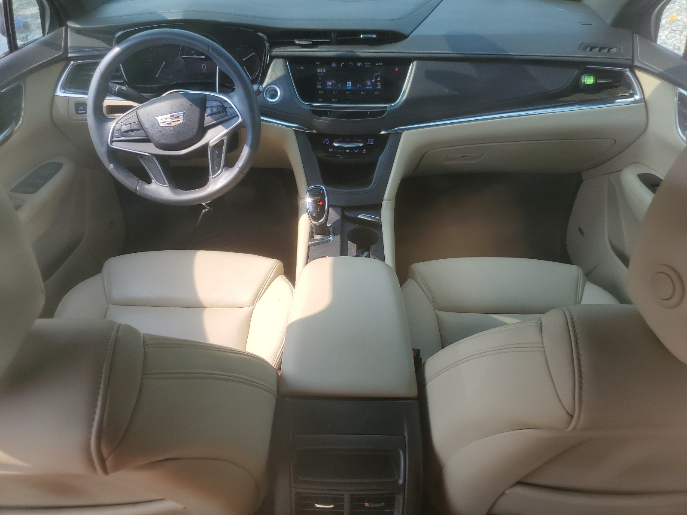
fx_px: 516
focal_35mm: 26
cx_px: 344
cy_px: 258
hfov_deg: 67.3
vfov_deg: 53.1
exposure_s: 1/1000
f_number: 1.5
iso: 50
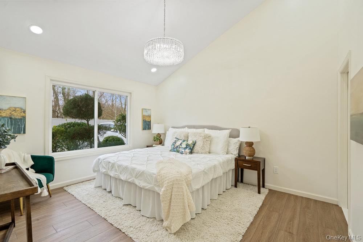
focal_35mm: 16
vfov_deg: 73.8
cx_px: 182
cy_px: 121
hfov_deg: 96.7
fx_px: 161
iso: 200
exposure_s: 1/10
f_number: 5.6
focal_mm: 16
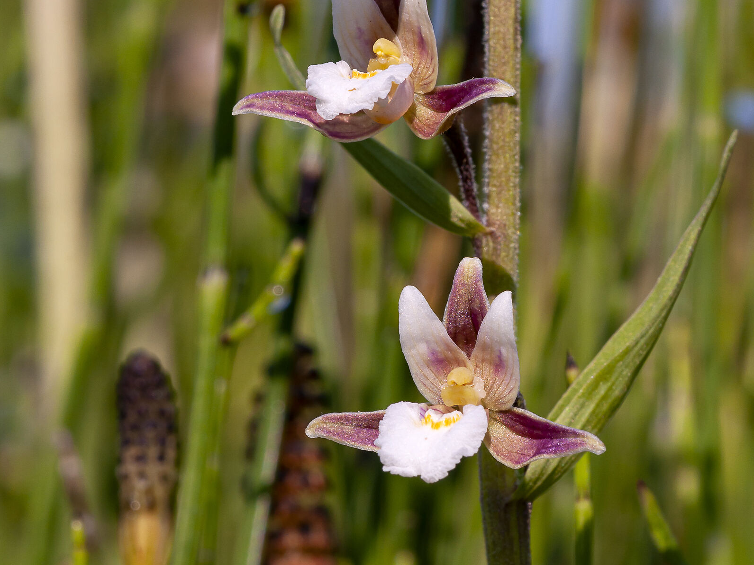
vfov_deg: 4.6
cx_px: 377
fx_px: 7100
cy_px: -1
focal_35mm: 326
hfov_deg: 6.1
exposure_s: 1/200
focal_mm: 150
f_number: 16
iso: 320
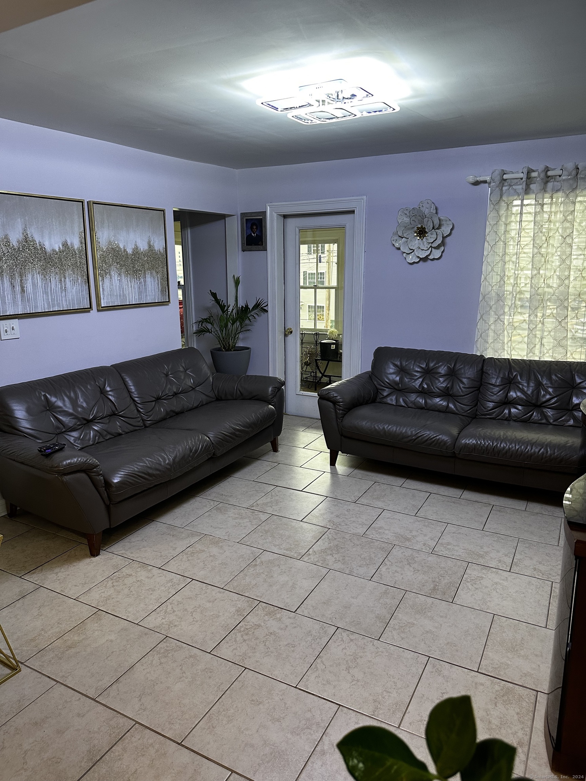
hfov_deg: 56.8
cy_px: 390
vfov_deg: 71.6
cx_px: 293
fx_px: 542
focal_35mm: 24
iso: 200
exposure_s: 1/120
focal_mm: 6.86
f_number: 1.78
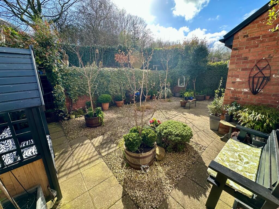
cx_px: 140
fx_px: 113
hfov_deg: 102.1
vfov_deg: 85.7
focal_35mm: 14
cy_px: 104
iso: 40
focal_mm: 2.22
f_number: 2.2
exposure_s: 1/509
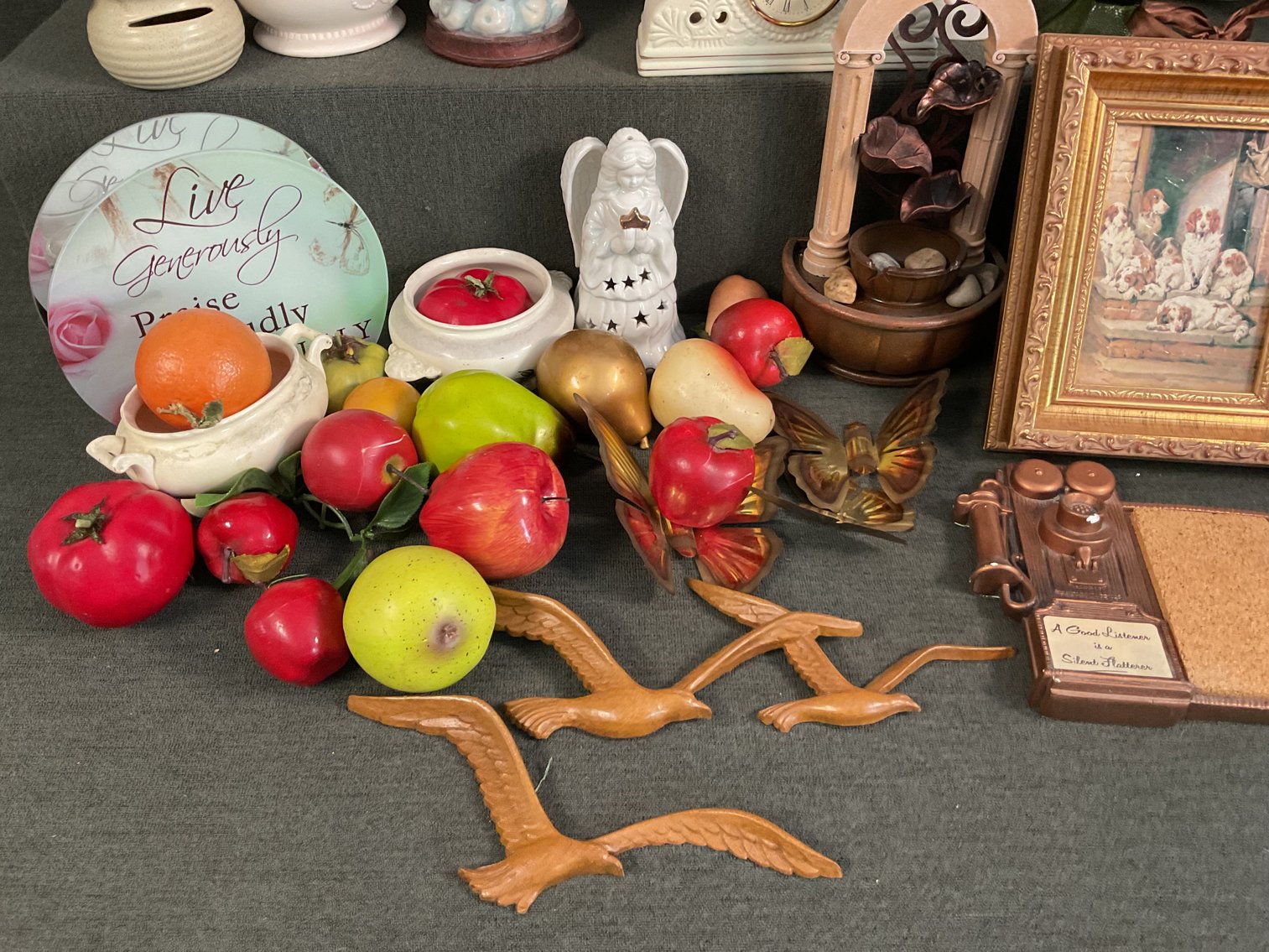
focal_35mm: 29
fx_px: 1063
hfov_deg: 61.7
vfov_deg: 48.2
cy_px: 476
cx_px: 634
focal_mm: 3
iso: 250
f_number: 1.8
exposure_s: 1/60
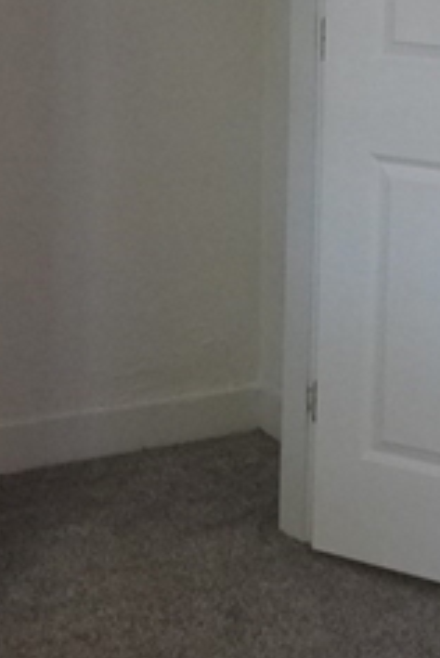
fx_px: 1901
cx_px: 47
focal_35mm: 104
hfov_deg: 13.1
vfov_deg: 18.9
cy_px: -40
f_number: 3.5
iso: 2500
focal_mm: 16
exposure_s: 1/160
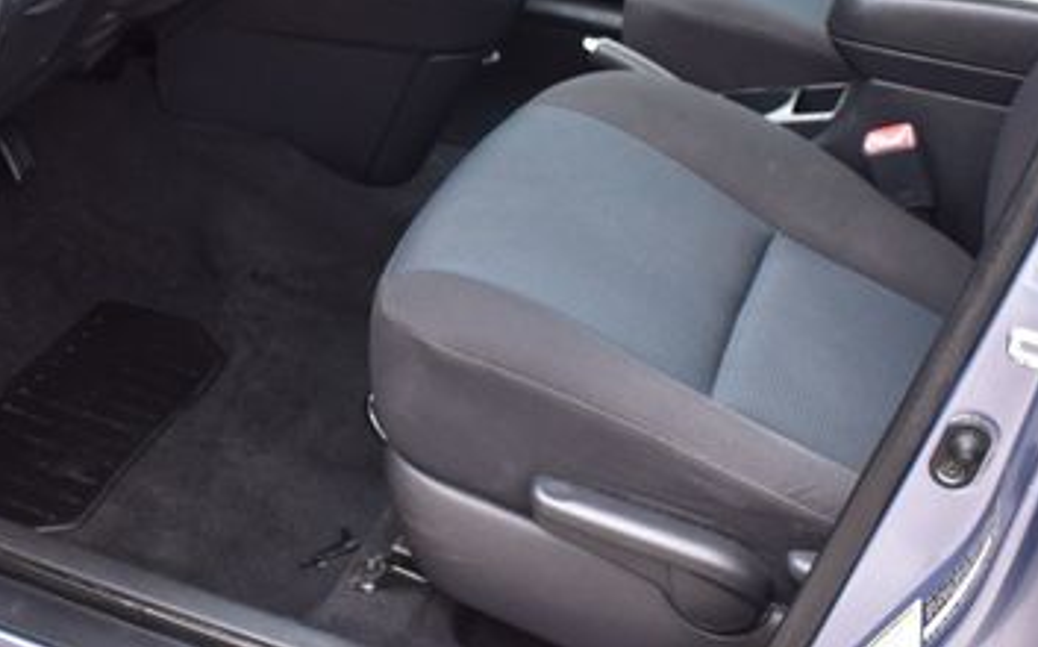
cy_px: 147
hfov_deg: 32.9
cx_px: 271
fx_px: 1724
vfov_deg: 21.0
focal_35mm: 61
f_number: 7.1
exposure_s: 1/40
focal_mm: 22
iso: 400
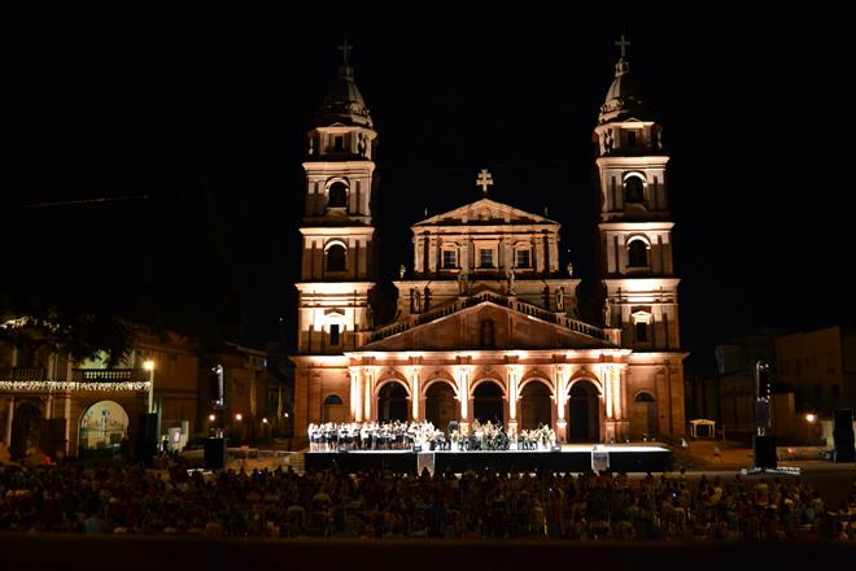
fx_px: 856
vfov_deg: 36.8
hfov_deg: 53.1
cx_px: 455
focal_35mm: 36
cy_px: 262
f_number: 3.8
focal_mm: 22
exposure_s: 1/10
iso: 800
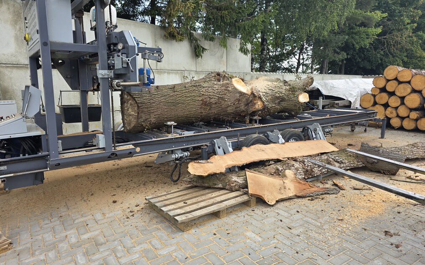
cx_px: 212
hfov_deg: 72.6
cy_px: 121
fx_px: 290
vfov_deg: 49.2
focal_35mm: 25
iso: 25
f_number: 1.7
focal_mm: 6.3
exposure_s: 1/359
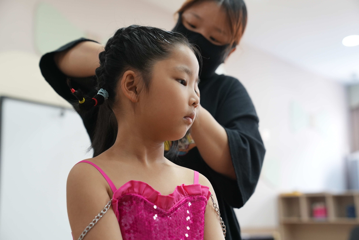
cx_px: 180
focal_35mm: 61
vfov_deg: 22.3
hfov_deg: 32.9
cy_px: 120
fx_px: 609
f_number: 4
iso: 2500
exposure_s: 1/125
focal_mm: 61
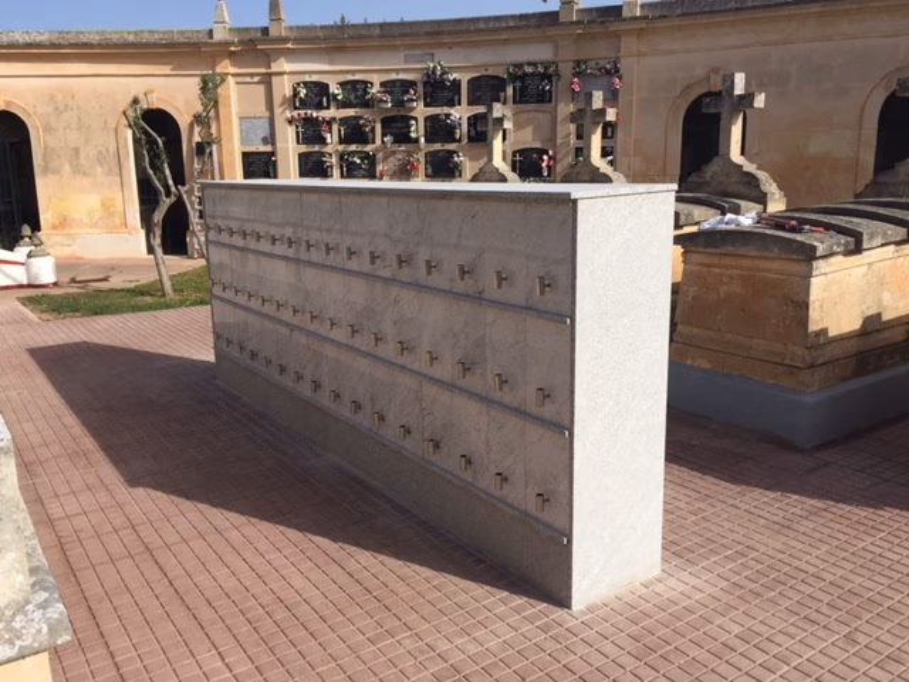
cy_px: 341
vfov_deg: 48.2
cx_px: 454
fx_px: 762
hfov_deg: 61.7
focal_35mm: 29
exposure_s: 1/2825
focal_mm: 4.15
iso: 32
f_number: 2.2
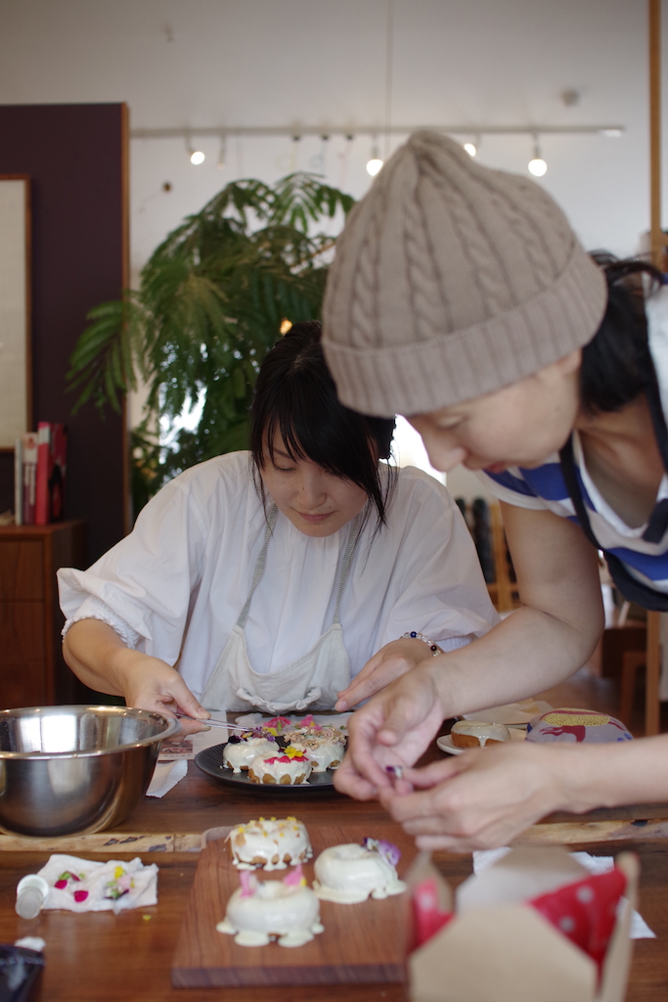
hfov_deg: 29.9
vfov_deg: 43.6
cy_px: 501
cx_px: 334
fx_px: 1252
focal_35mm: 45
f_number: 2.8
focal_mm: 30
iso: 400
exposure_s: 1/200
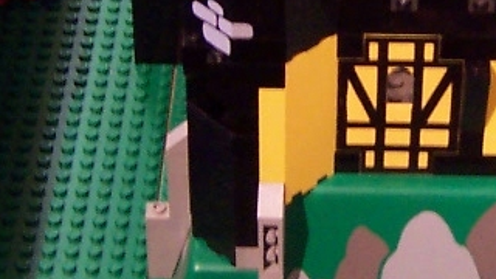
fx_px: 1933
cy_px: 46
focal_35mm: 147
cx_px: 519
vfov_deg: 8.2
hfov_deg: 14.3
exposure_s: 1/8
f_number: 2.8
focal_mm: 5.6
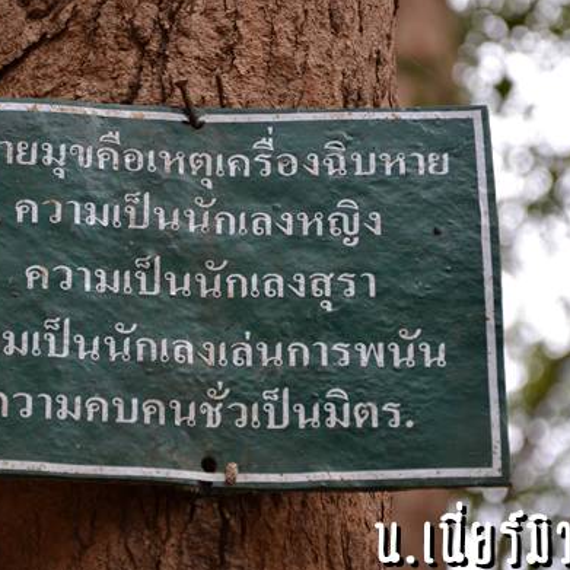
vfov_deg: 8.5
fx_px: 3831
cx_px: 207
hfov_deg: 8.5
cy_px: 287
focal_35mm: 206
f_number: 5.6
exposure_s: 1/500
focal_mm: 105
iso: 1100
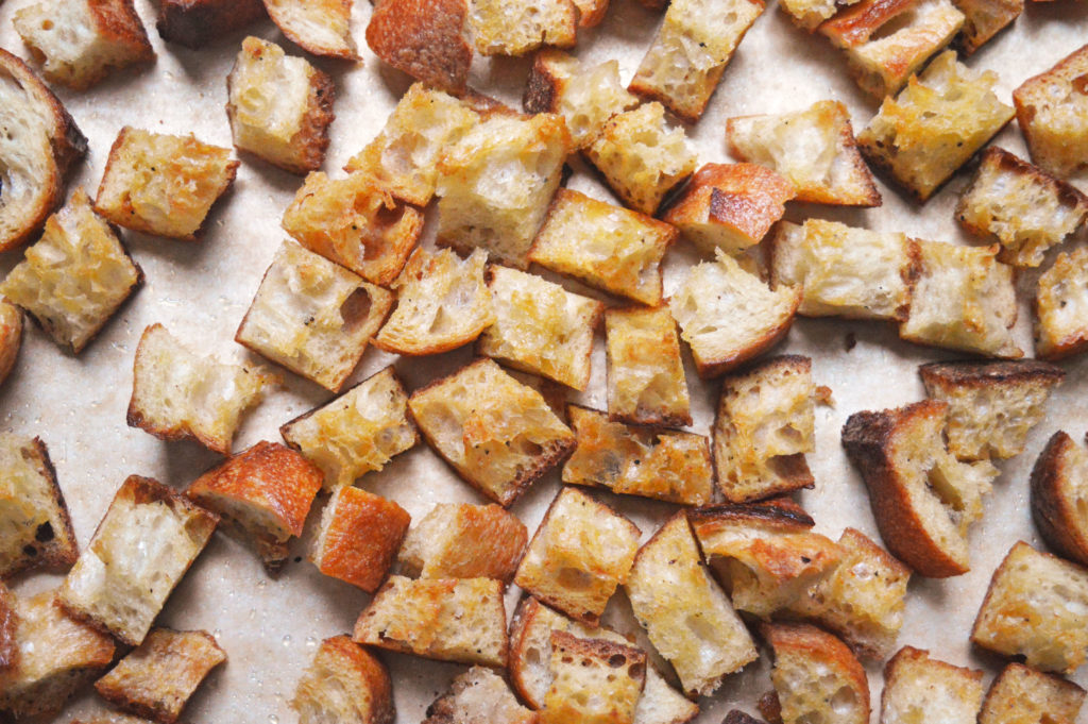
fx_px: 1631
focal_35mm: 54
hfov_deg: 36.9
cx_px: 544
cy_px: 362
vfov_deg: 25.0
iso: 3200
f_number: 5.6
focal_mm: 36
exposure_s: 1/125
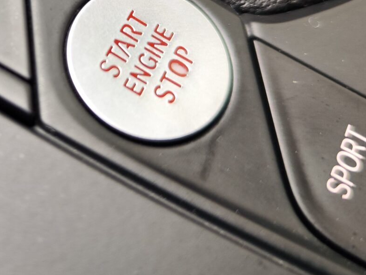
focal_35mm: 53
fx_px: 560
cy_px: 39
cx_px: 30
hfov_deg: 34.0
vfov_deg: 26.8
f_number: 1.69
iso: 1198
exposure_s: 1/44.7
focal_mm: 7.01
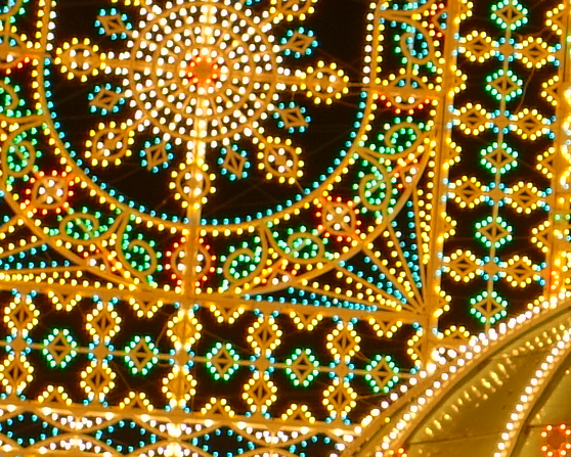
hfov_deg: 9.5
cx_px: 935
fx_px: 3314
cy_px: 304
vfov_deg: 7.9
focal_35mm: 196
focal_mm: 11
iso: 125
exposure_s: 1/30
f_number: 2.5
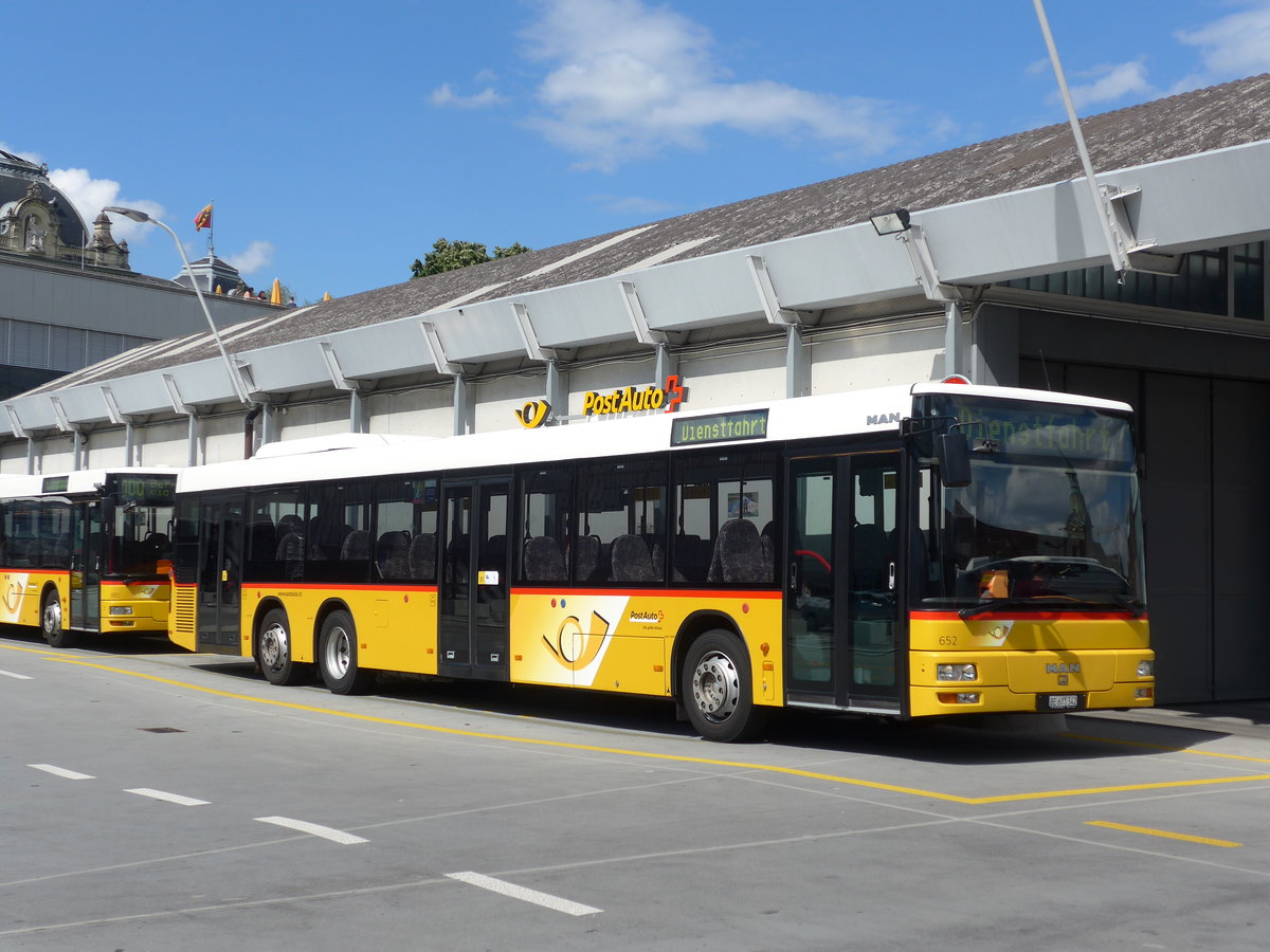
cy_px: 476
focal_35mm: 52
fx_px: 1908
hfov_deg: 36.8
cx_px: 635
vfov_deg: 28.0
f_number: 3.3
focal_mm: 10.7
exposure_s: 1/1600
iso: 80
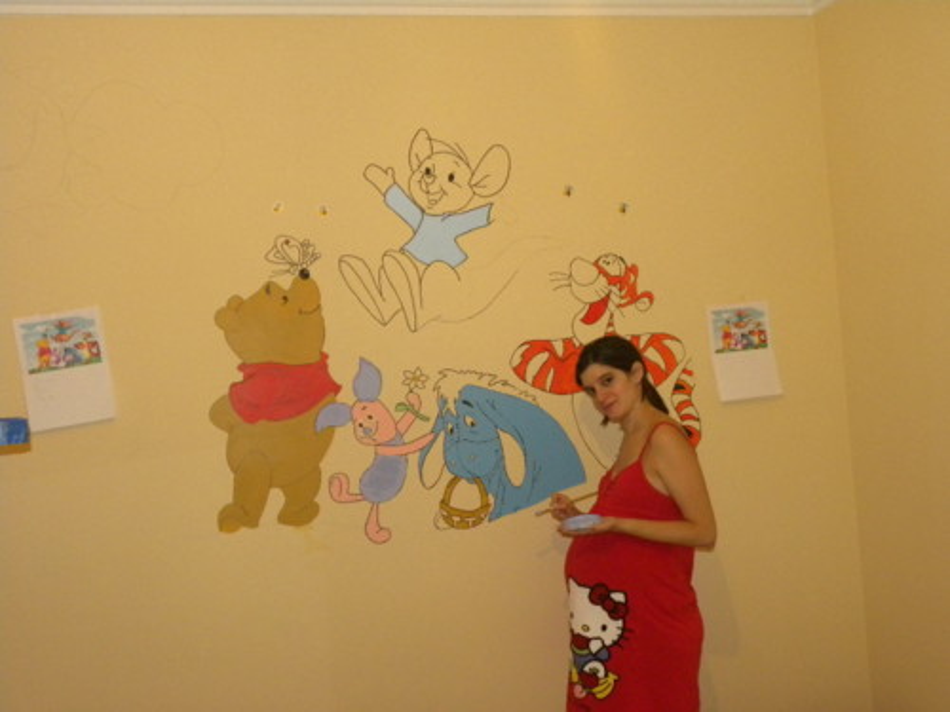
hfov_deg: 50.1
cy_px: 356
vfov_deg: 38.7
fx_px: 1015
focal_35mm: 37
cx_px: 475
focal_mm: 6.6
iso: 400
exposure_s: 1/30
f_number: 3.2
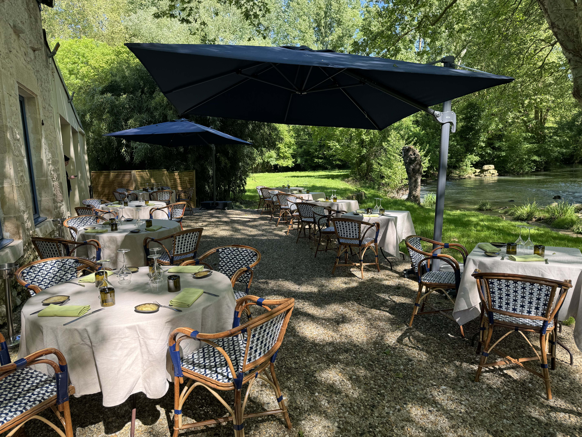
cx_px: 291
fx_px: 404
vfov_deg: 56.8
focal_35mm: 24
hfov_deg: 71.6
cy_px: 218
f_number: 1.78
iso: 80
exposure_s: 1/539
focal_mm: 6.76
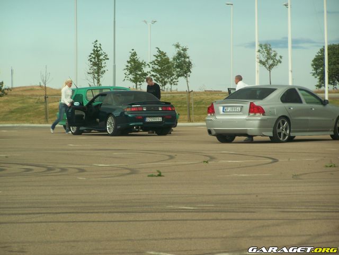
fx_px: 1852
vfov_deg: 7.9
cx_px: 170
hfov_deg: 10.5
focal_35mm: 189
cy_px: 128
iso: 80
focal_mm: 31.3
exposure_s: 1/200
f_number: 3.2
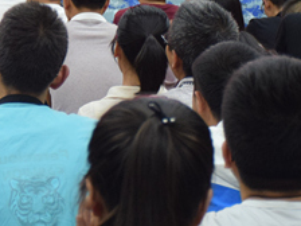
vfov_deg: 6.4
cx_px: -117
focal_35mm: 232
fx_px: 2015
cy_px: -63
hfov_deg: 8.4
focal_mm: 45
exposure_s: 1/60
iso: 1100
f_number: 4.5
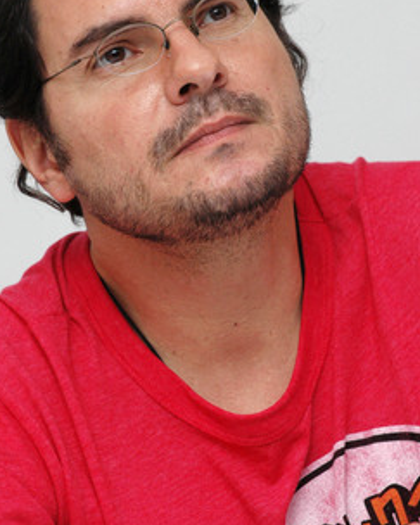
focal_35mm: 269
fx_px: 4176
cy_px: 199
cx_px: 194
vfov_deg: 7.2
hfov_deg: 5.8
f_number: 8
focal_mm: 145
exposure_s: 1/1250
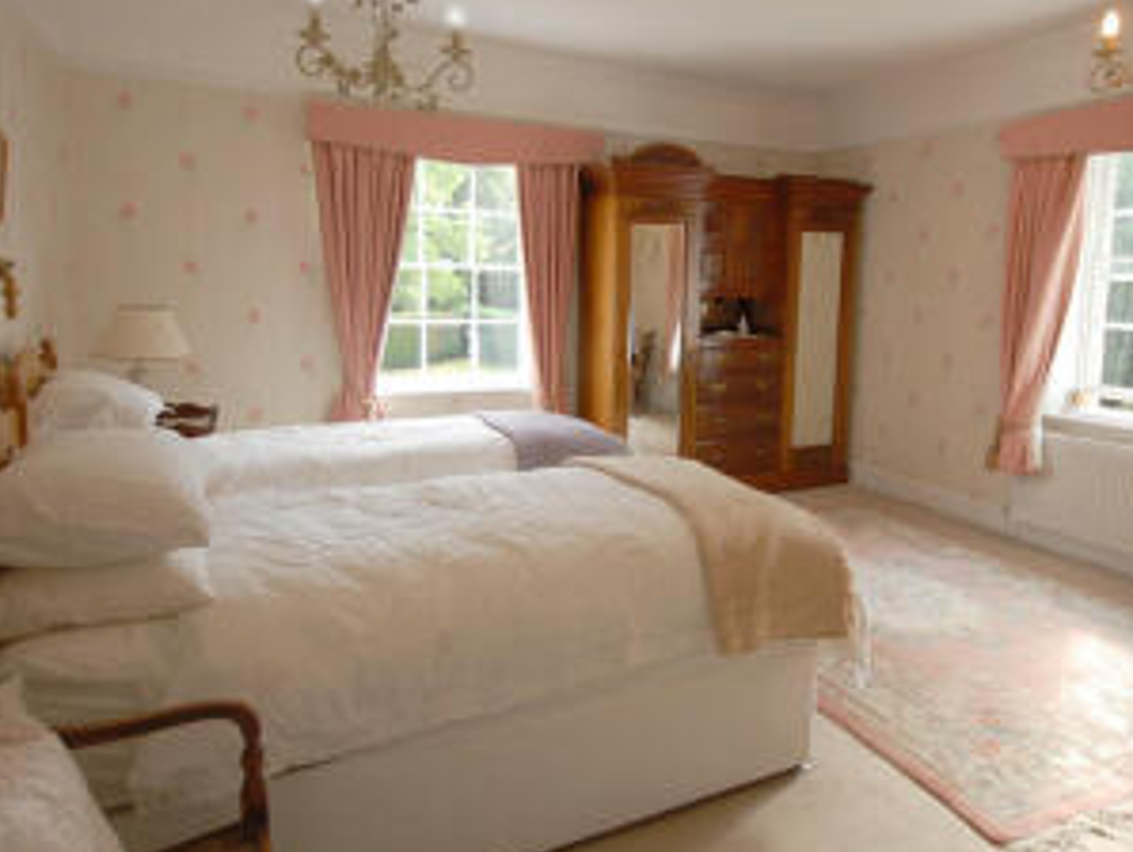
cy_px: 470
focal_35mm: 23
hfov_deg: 73.4
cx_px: 658
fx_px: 753
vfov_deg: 58.8
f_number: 4
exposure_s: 1/60
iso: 200
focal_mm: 10
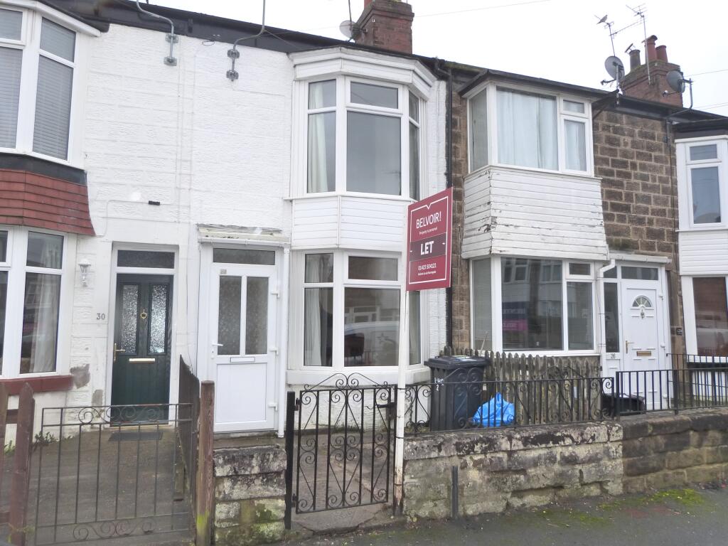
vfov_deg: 54.9
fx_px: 526
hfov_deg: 69.4
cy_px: 273
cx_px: 364
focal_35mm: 25
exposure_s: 1/100
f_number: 2.8
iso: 400
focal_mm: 4.5
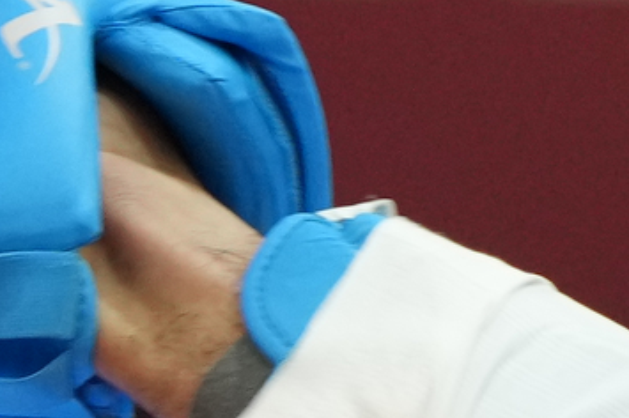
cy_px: 926
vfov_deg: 0.8
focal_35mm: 1740
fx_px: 30373
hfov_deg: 1.2
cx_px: -462
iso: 1600
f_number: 2.8
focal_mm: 165
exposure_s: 1/1000
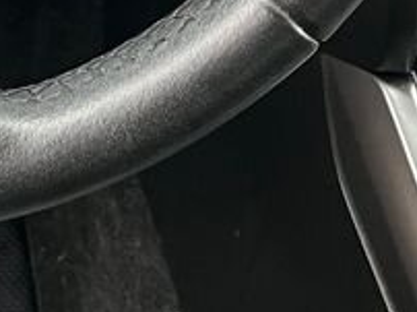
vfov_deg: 9.7
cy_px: -471
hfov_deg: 13.7
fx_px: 1588
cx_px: -272
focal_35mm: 132
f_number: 1.6
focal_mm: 5.1
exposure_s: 1/60
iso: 160
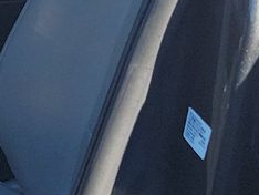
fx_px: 1228
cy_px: 1
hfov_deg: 10.5
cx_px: -336
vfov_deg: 9.0
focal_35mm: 164
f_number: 1.8
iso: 50
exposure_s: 1/224
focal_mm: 6.7
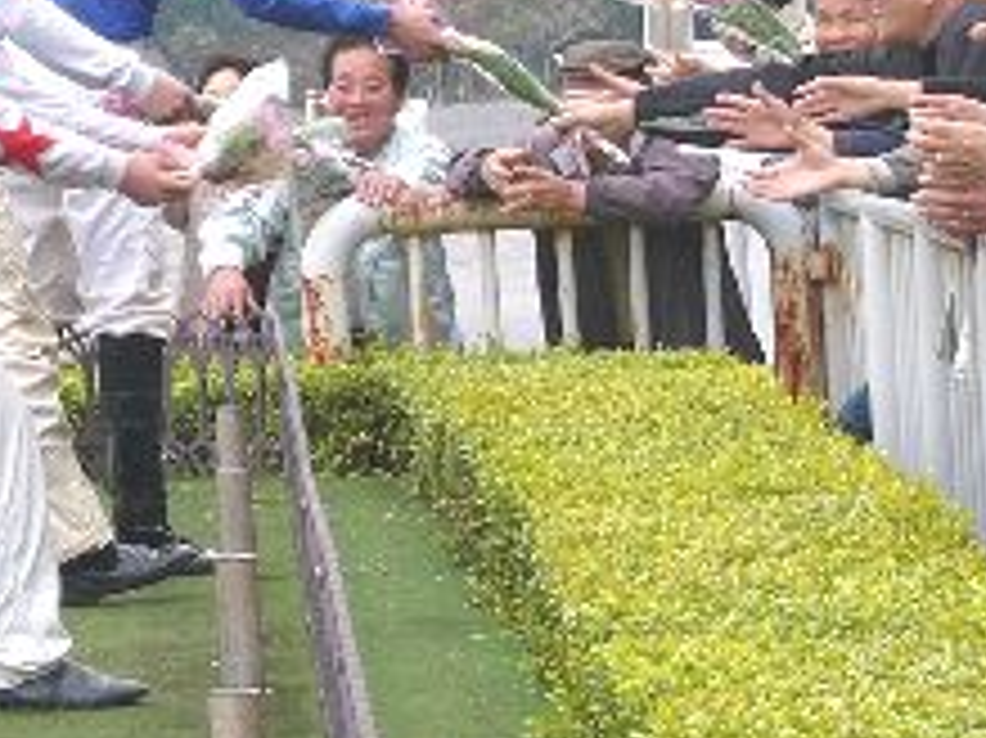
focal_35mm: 234
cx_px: -405
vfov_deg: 6.3
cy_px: -212
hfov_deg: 8.3
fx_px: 6662
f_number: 4
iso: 50
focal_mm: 13.3
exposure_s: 1/200
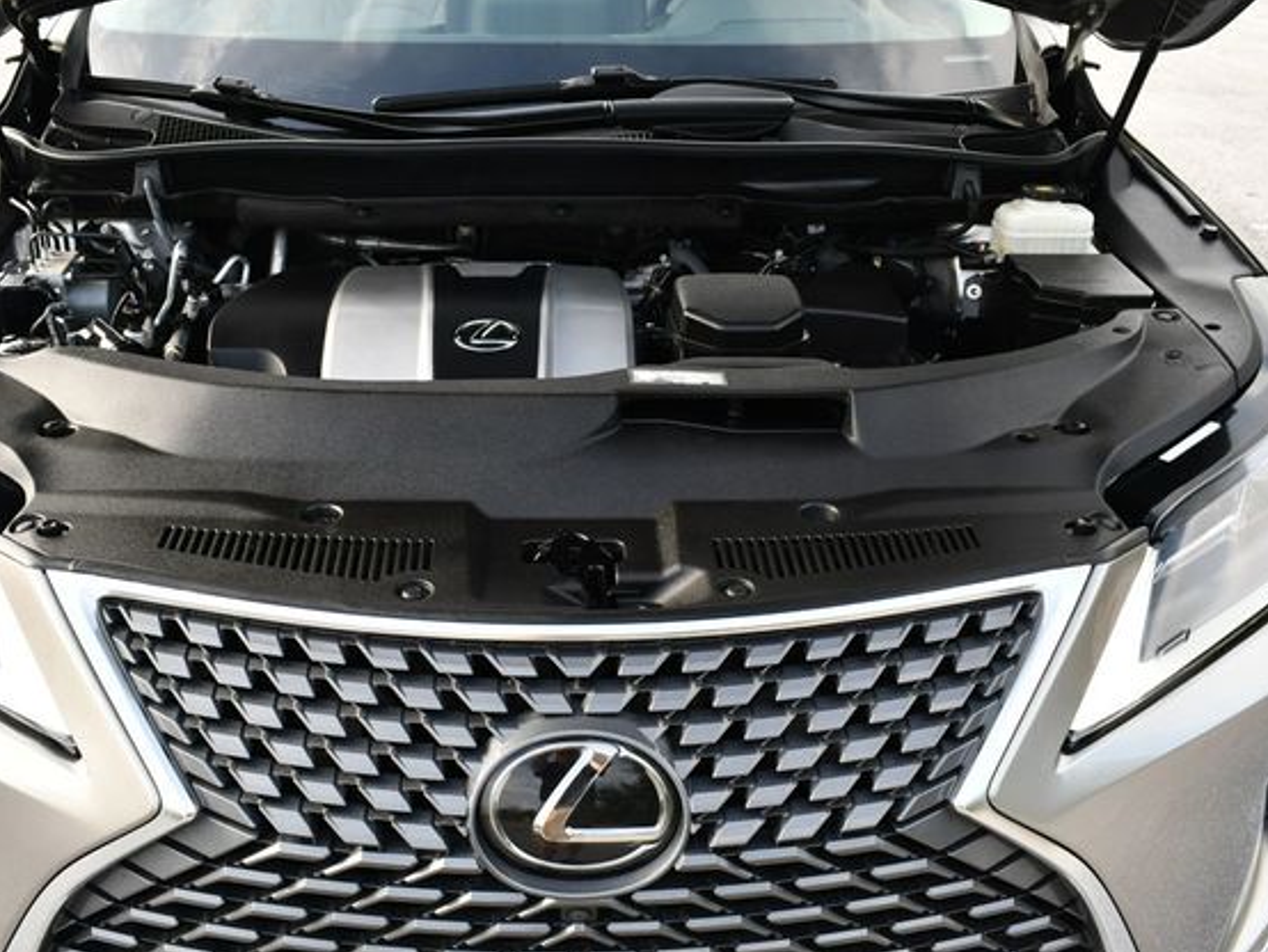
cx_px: 581
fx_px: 1466
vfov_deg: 36.0
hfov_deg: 46.7
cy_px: 469
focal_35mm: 40
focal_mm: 18
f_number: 5.6
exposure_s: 1/250
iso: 320
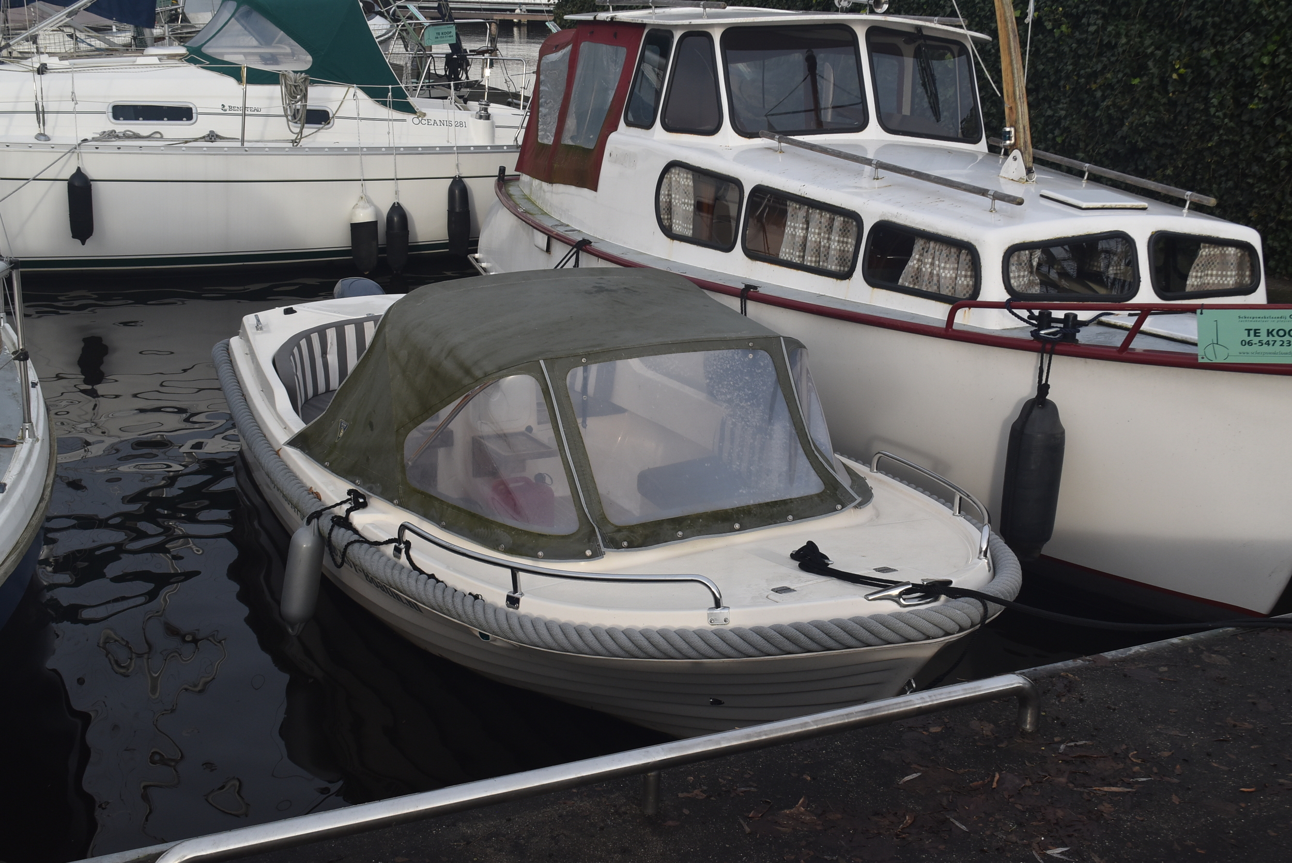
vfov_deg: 31.9
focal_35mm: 42
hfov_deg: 46.4
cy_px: 432
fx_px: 1508
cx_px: 646
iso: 400
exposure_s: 1/250
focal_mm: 28
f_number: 8
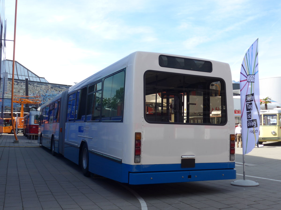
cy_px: 105
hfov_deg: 47.9
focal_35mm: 39
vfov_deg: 36.8
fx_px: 317
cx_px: 140
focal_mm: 8
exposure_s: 1/800
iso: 80
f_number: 2.8
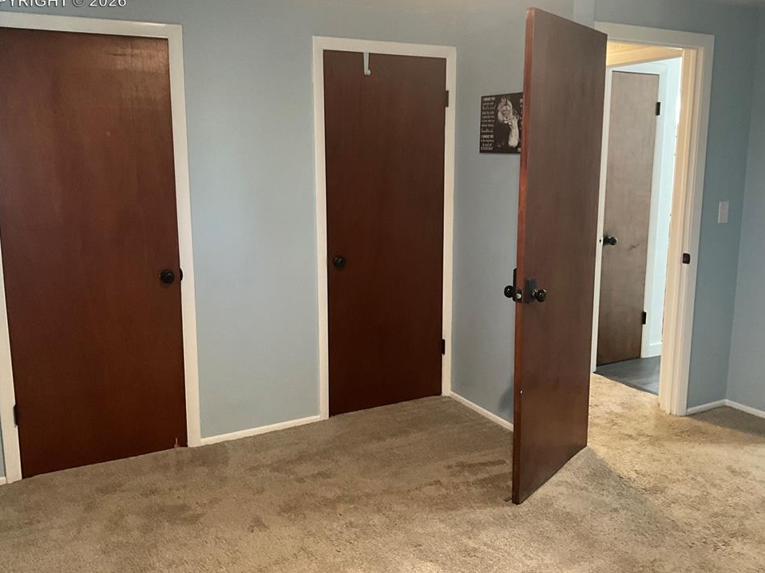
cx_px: 379
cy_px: 269
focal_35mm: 31
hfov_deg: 58.4
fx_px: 685
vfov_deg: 45.4
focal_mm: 3
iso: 320
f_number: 1.8
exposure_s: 1/40
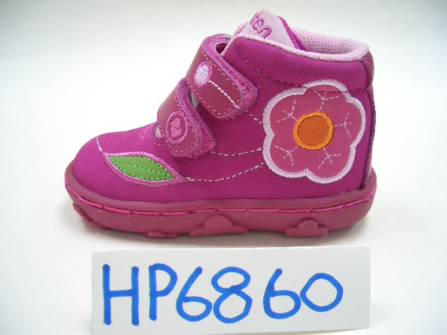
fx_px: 452
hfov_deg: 52.6
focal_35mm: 35
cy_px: 168
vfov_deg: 40.7
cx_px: 224
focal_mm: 5.8
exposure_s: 1/30
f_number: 2.6
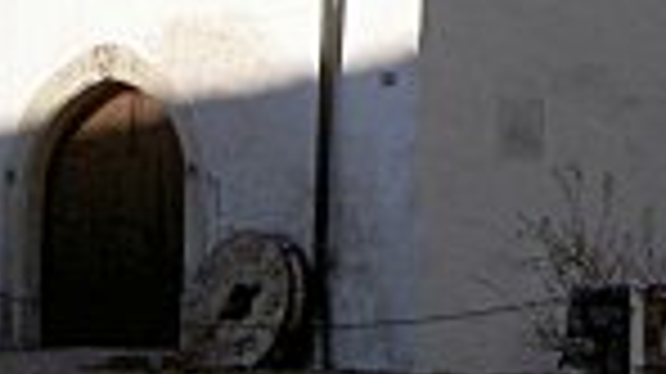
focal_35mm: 150
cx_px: 504
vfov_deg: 7.6
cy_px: -509
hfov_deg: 14.3
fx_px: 2647
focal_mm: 5.6
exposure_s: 1/500
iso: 50
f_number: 4.7
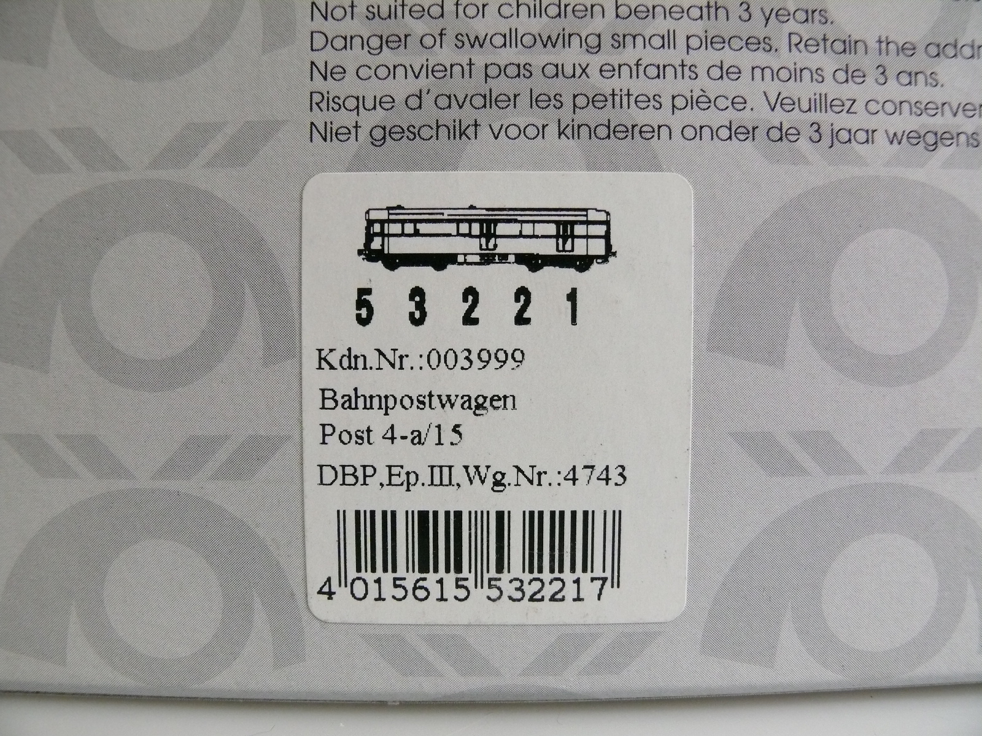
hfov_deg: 52.6
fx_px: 993
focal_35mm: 35
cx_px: 491
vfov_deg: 40.7
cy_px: 368
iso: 400
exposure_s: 1/160
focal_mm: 7.4
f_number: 4
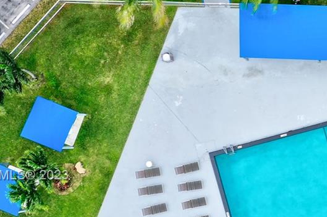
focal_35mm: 85
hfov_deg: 22.5
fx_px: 772
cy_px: 176
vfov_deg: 15.9
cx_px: 367
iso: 100
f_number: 5.6
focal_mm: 10.3
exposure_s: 1/500
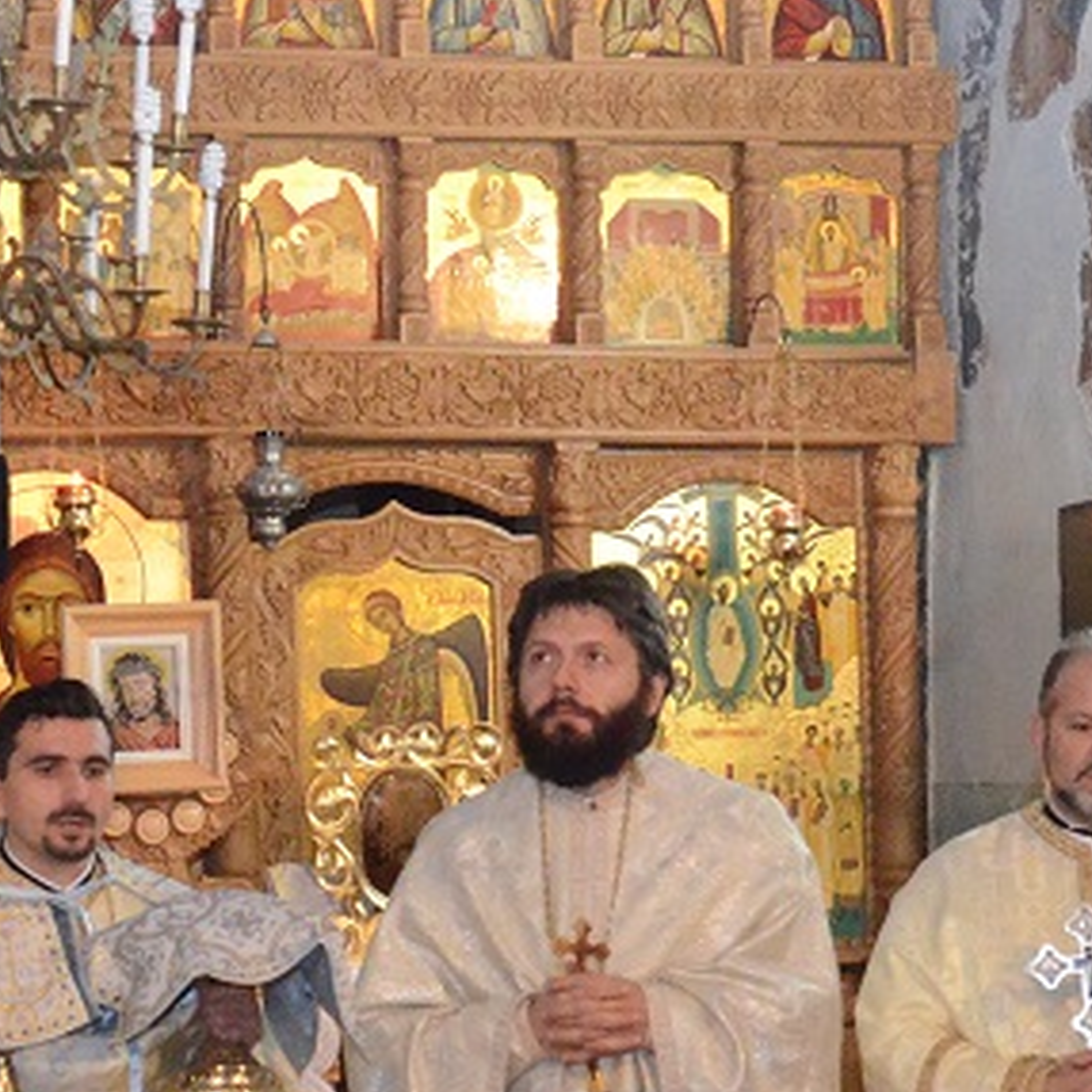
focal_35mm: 128
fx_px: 4568
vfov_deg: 13.5
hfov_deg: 13.5
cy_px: 1039
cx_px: 137
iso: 4000
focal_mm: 24
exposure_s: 1/60
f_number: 4.5
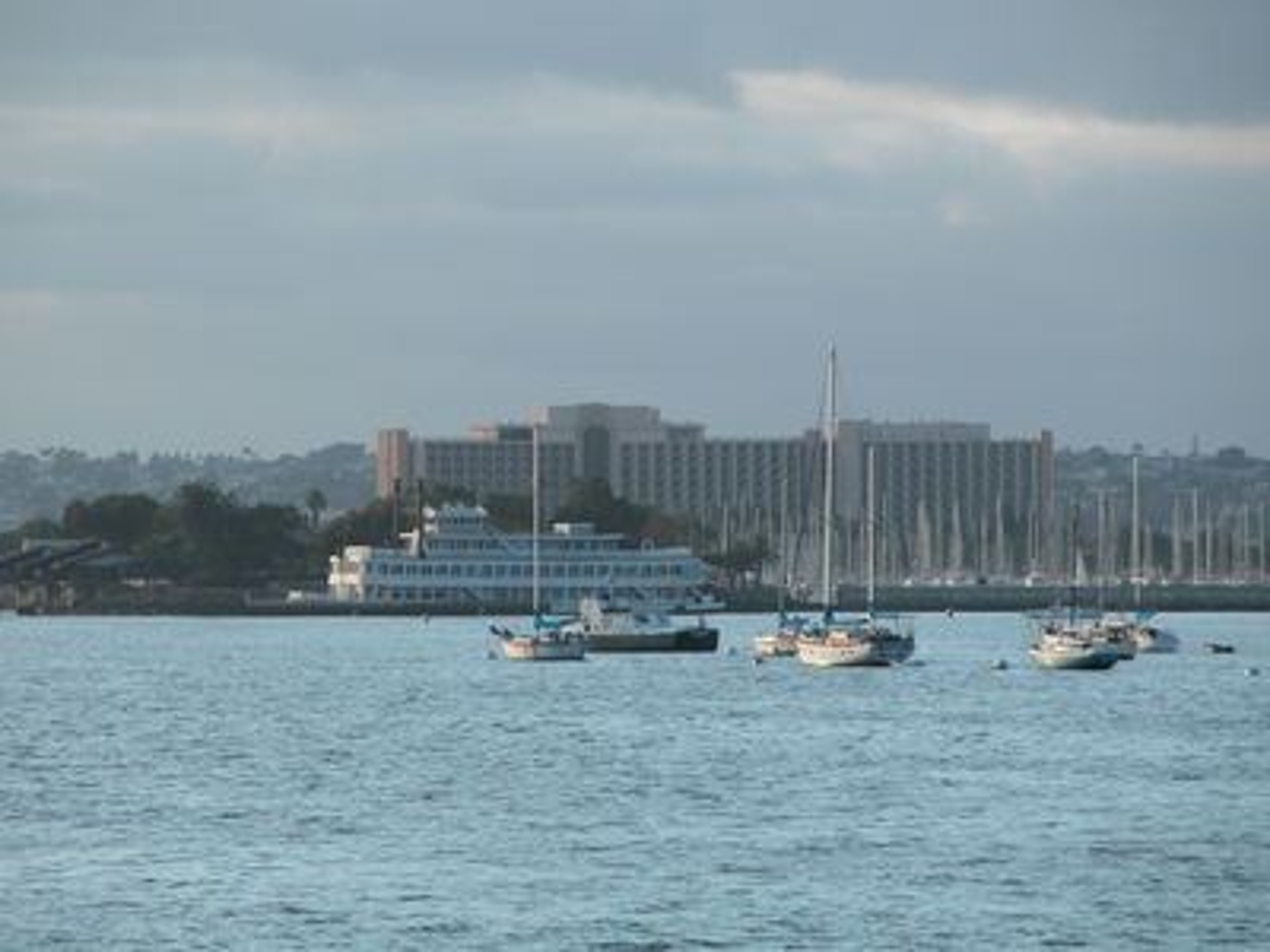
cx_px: 635
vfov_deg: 5.4
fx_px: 10126
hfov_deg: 7.2
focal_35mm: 276
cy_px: 476
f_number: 4.7
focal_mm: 71.2
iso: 100
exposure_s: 1/236
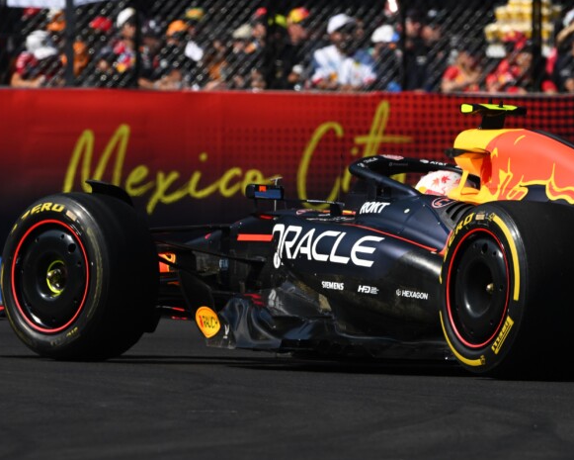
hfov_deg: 2.9
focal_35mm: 679
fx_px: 11537
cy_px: 230
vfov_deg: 2.3
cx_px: 275
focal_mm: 400
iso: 400
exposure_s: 1/2000
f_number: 8
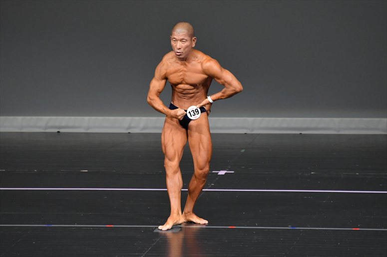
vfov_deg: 3.7
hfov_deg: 5.5
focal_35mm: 375
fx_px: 4029
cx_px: 194
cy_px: 128
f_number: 5.6
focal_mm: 250
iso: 4000
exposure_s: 1/400
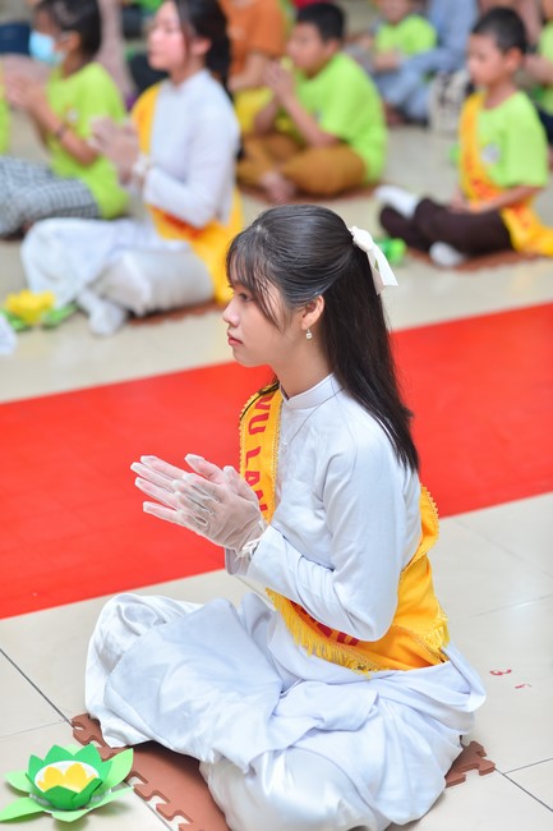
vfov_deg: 23.9
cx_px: 276
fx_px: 1959
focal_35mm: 85
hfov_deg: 16.1
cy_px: 416
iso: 500
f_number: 2.8
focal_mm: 85
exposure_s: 1/125
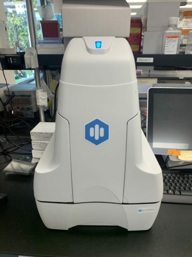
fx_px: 192
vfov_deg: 67.3
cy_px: 128
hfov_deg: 53.1
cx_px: 96
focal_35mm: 26
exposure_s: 1/120
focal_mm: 4.25
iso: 80
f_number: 1.8
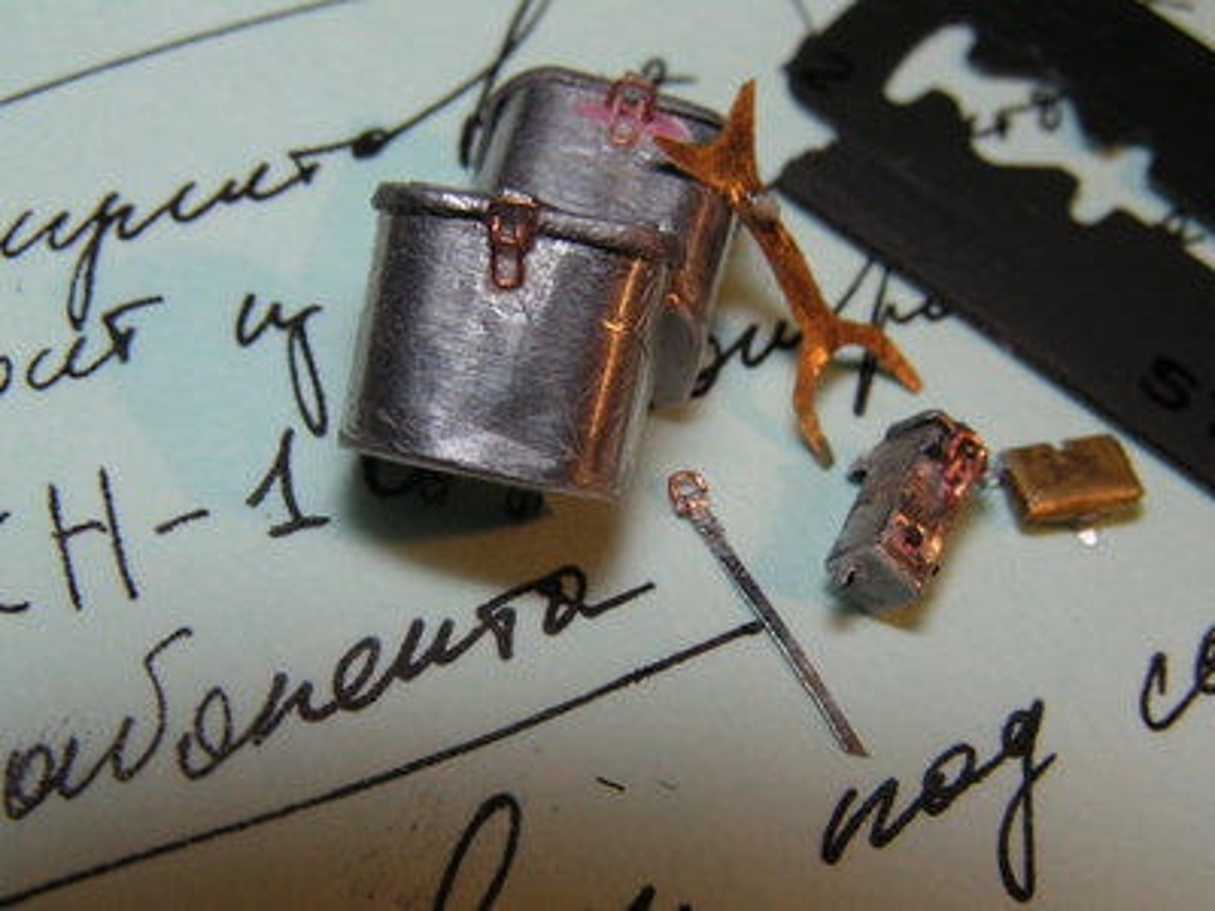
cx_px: 608
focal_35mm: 67
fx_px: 2352
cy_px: 456
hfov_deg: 29.0
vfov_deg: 21.9
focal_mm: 11.1
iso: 100
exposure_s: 1/80
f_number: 5.6
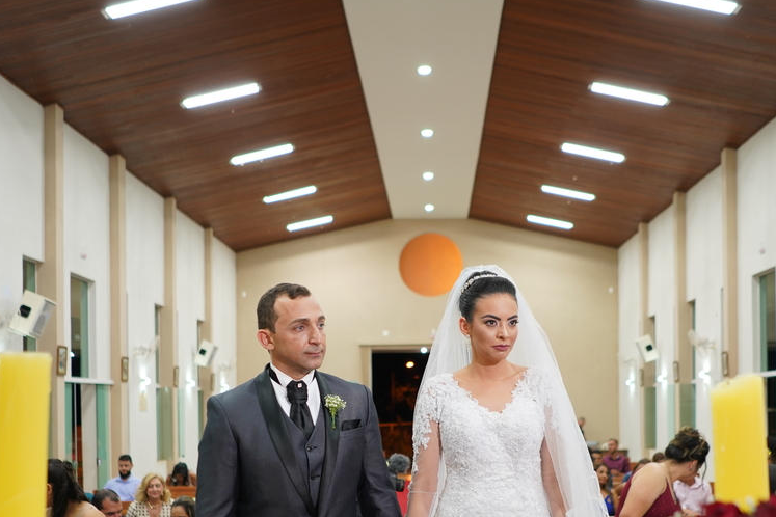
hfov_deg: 43.5
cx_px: 436
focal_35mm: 45
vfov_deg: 29.2
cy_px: 410
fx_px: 970
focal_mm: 28
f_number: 2.2
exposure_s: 1/50
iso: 320
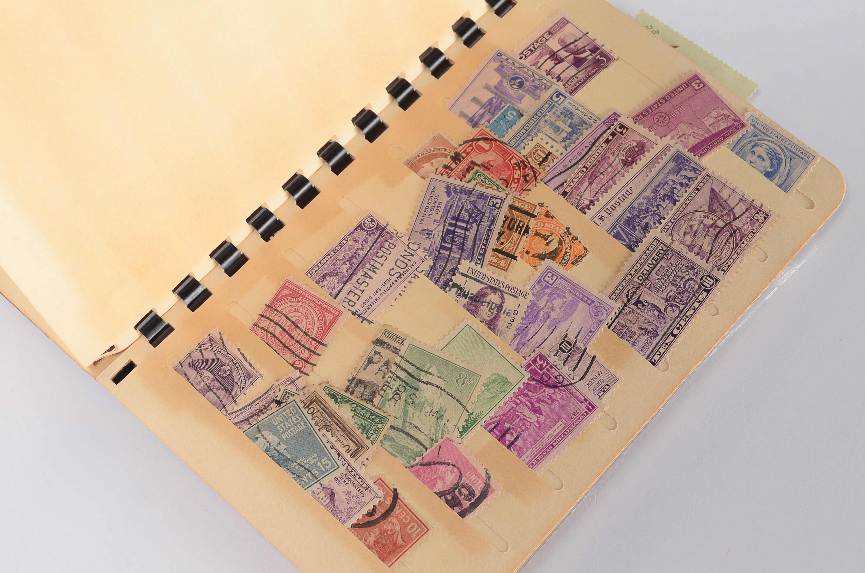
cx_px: 432
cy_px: 286
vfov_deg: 23.7
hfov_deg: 35.1
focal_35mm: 57
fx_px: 1367
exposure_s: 1/80
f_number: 10
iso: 100
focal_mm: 38
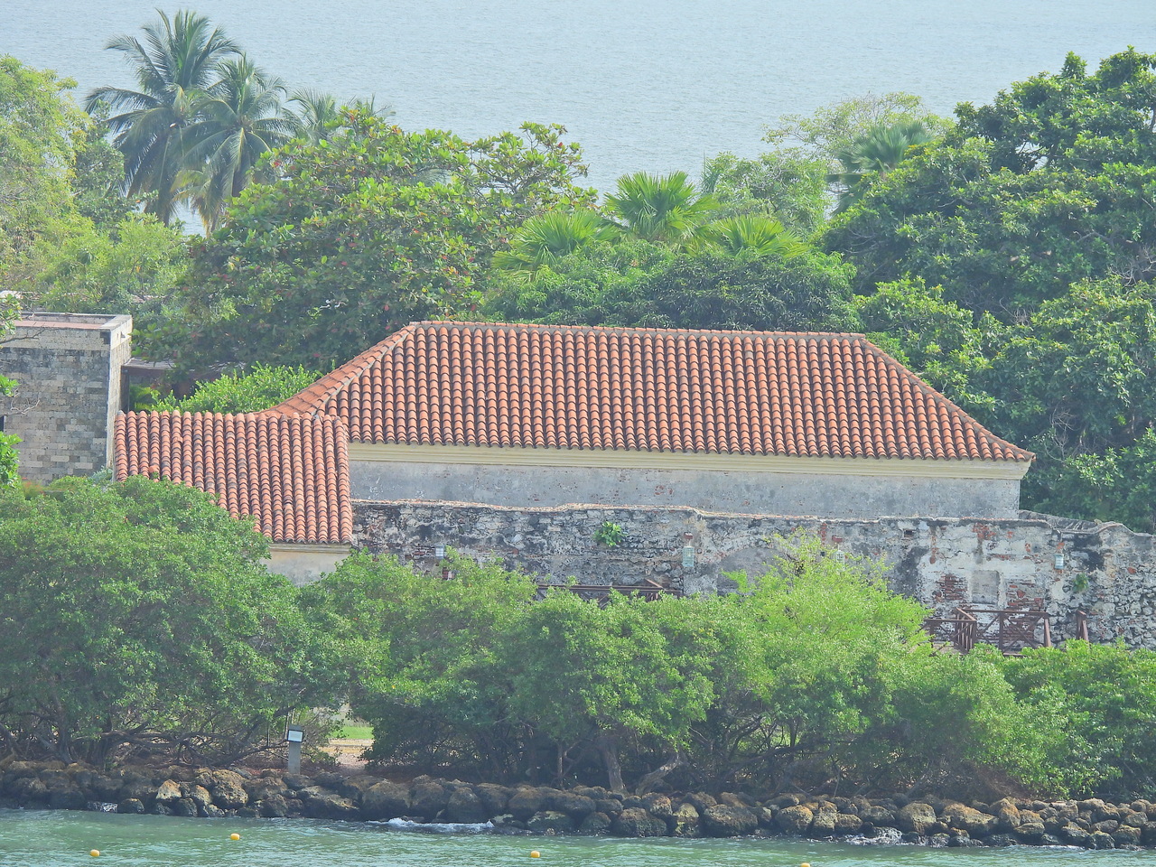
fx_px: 13358
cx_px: 578
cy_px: 434
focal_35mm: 400
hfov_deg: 5.0
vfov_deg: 3.7
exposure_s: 1/500
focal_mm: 71.4
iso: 100
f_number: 5
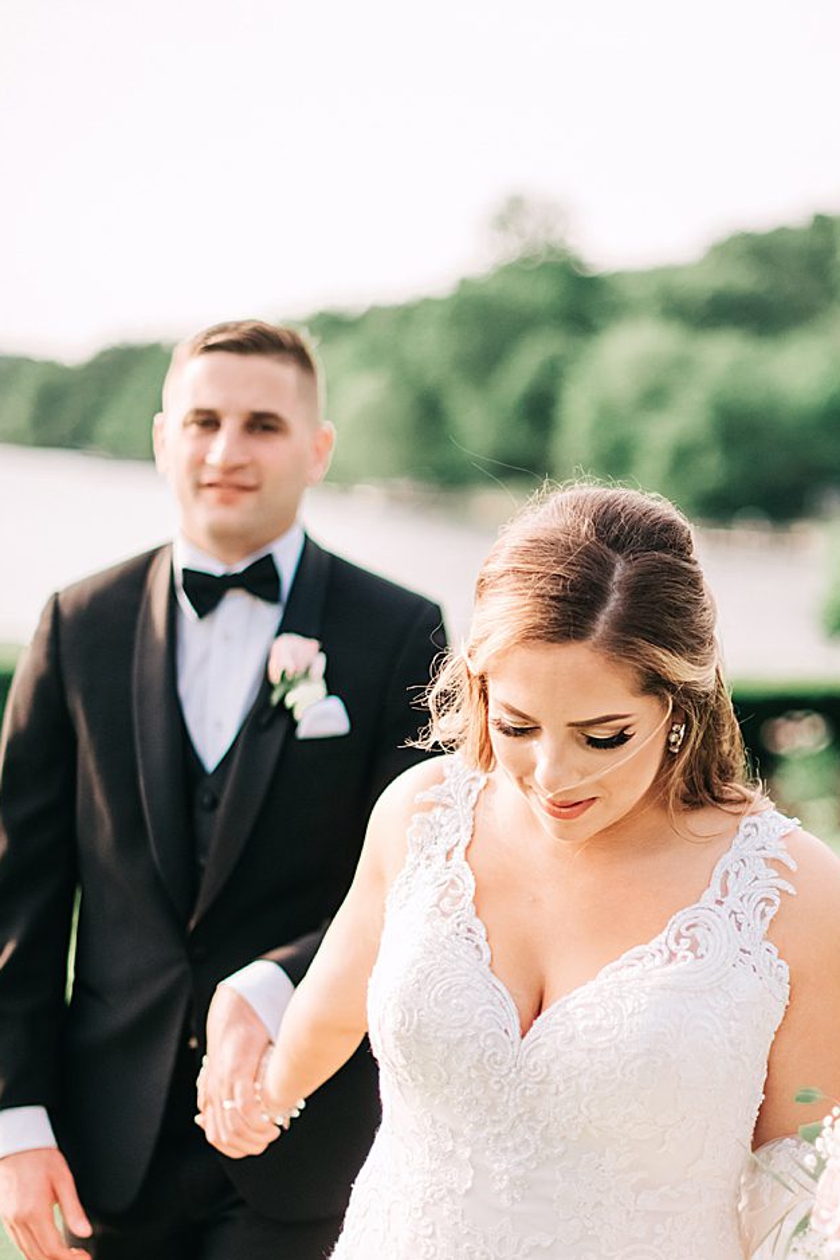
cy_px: 751
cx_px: 582
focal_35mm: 75
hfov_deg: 18.1
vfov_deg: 26.9
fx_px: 2625
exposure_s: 1/5000
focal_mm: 50
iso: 500
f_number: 1.4
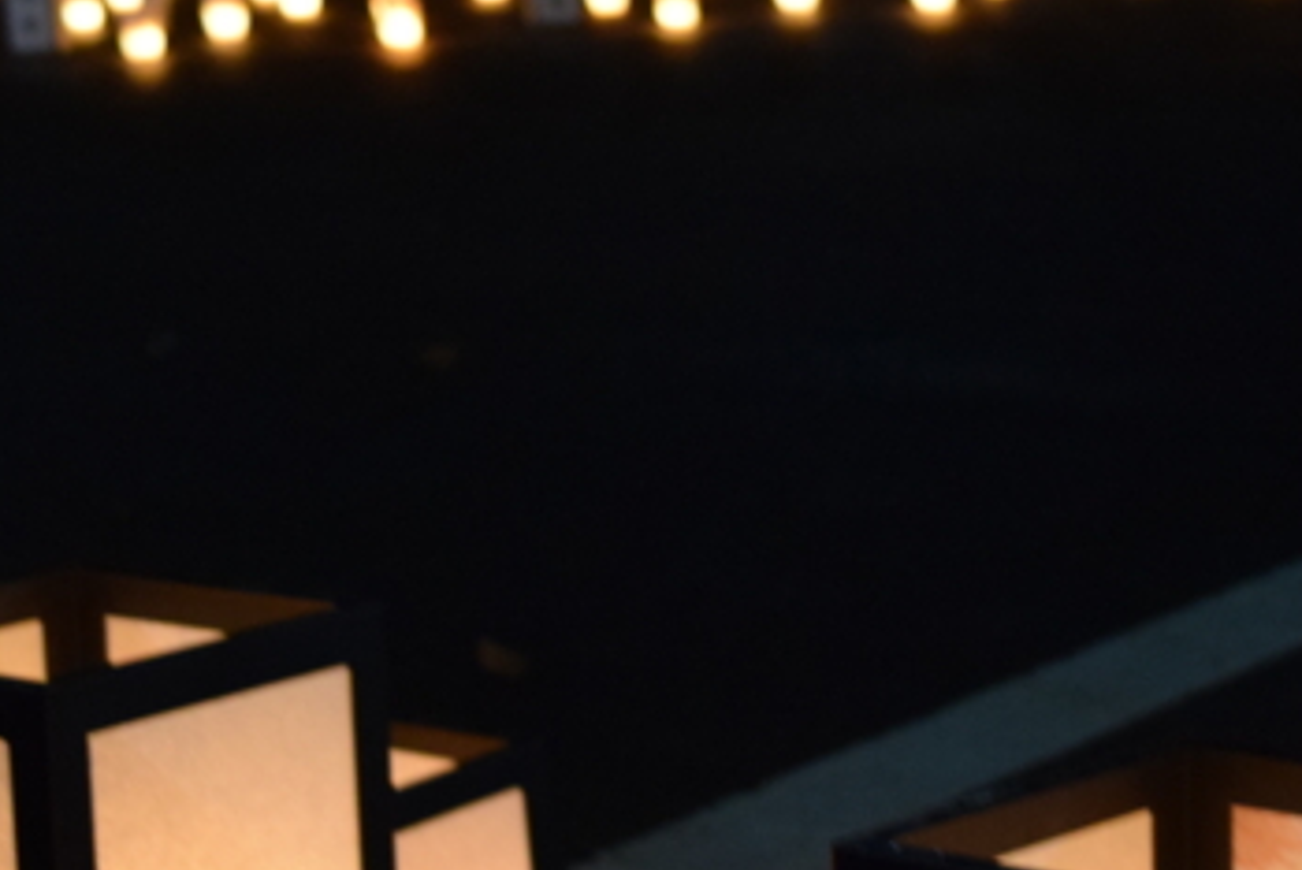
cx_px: 740
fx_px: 4288
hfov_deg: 17.3
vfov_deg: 11.6
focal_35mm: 118
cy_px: 474
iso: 1600
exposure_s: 1/15
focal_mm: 27
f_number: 4
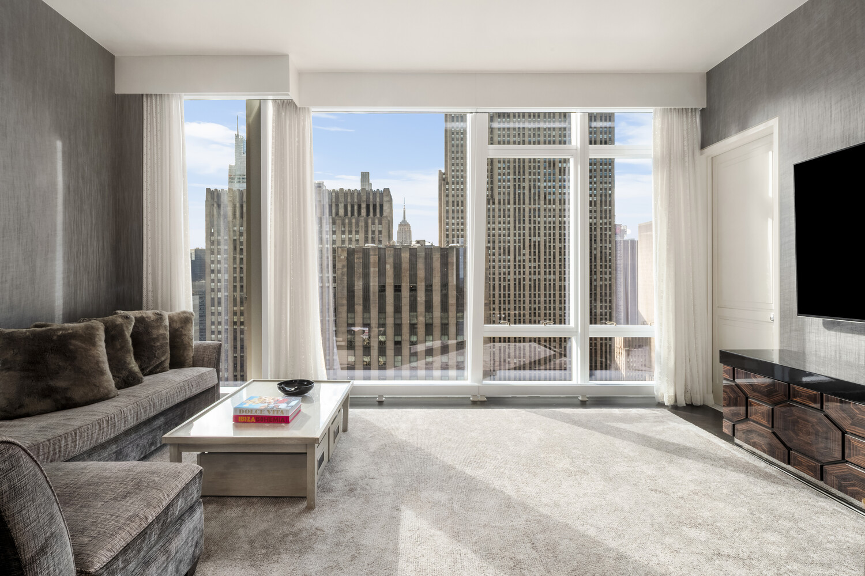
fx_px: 408
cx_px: 432
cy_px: 288
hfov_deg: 93.3
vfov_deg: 70.4
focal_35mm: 17
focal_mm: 17
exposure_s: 1/30
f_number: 22
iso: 500
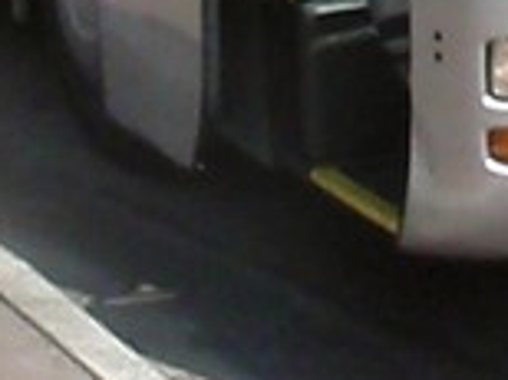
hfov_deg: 11.8
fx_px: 2403
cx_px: 623
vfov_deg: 8.2
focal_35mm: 164
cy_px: -573
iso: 640
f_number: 8
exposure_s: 1/1000
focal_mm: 5
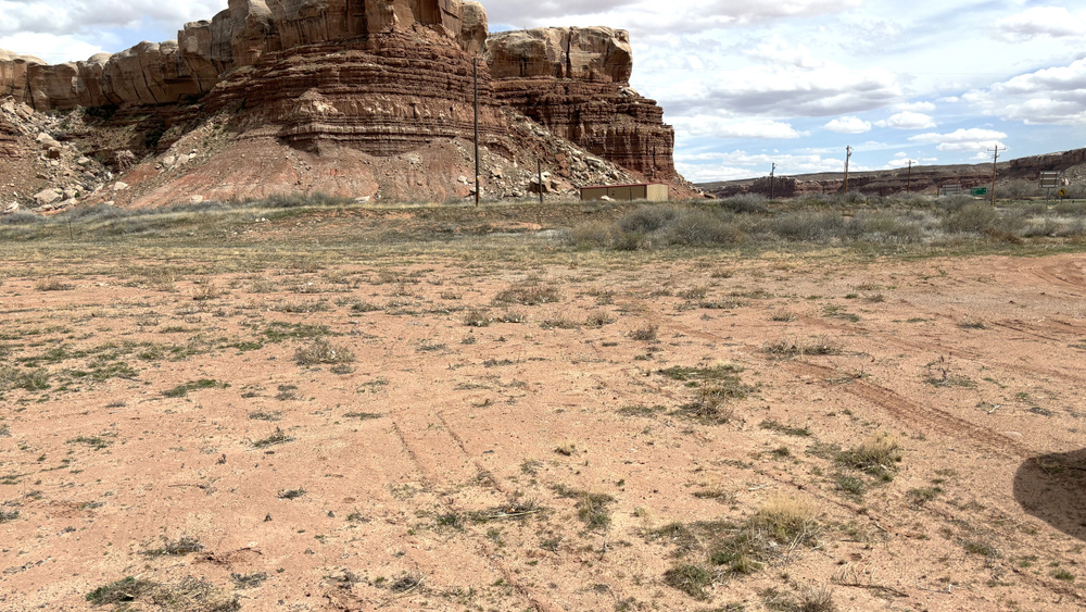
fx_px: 835
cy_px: 388
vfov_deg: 39.9
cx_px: 548
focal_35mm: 29
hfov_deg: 66.1
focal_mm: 5.96
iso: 50
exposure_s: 1/6329
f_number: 1.6
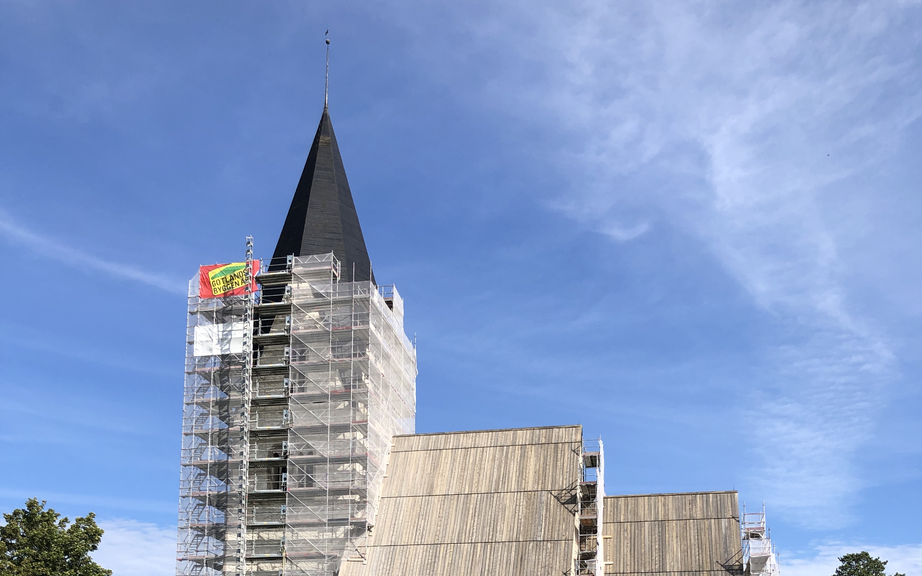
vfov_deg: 29.3
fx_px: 1005
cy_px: 611
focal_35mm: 40
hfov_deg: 49.3
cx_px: 461
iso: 20
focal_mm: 3.99
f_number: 1.8
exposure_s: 1/1845
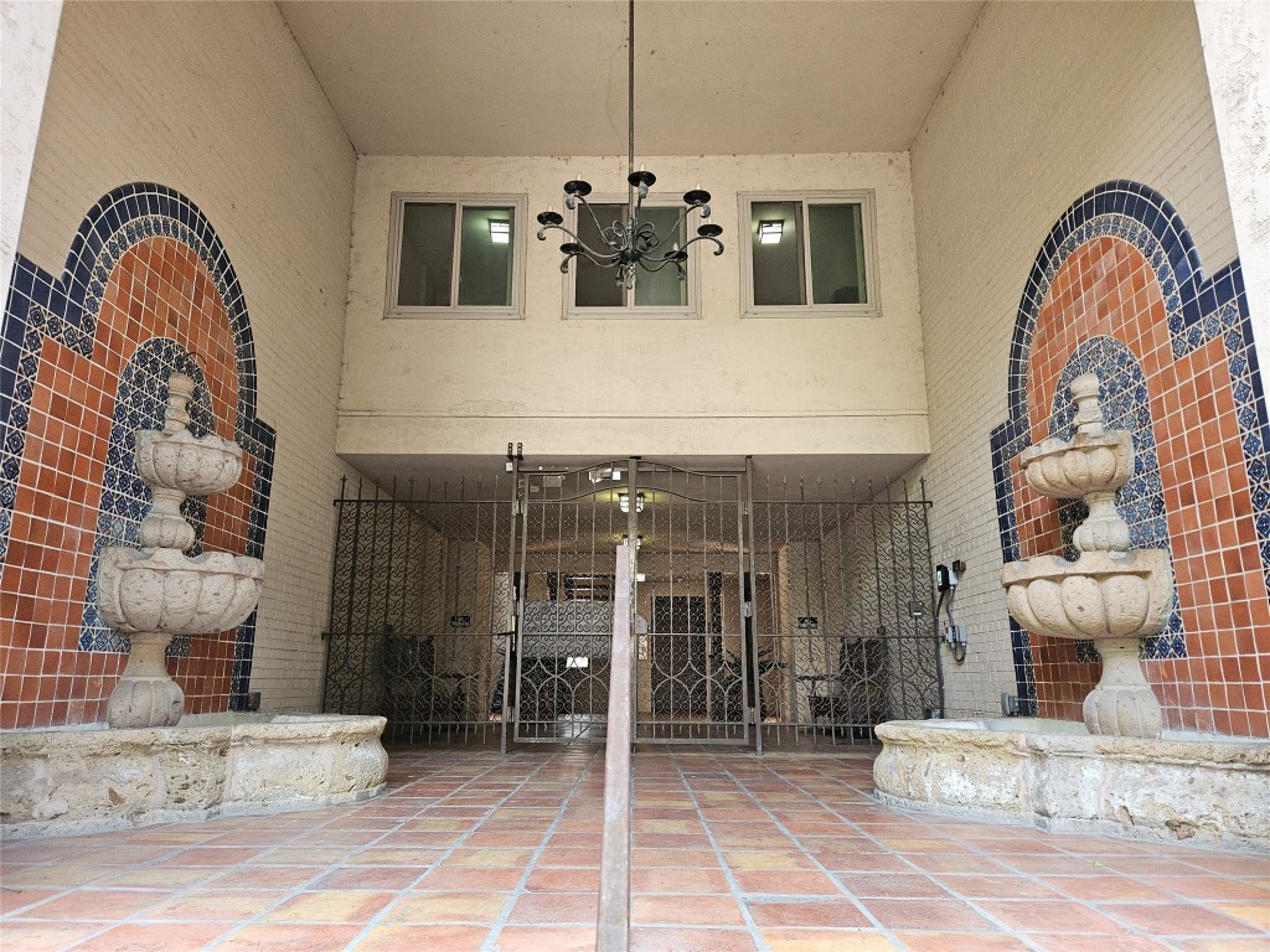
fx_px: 844
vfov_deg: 58.9
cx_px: 635
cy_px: 476
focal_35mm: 23
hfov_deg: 73.9
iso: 100
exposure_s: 1/60
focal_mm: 5.4
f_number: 1.8
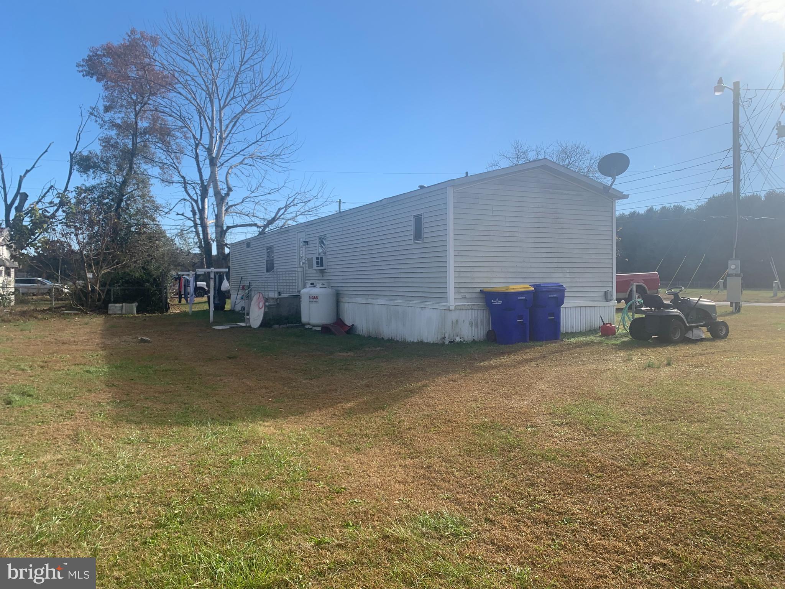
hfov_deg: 67.3
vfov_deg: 53.1
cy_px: 294
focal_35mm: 26
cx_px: 392
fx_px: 590
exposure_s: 1/1812
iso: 25
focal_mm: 4.25
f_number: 1.8
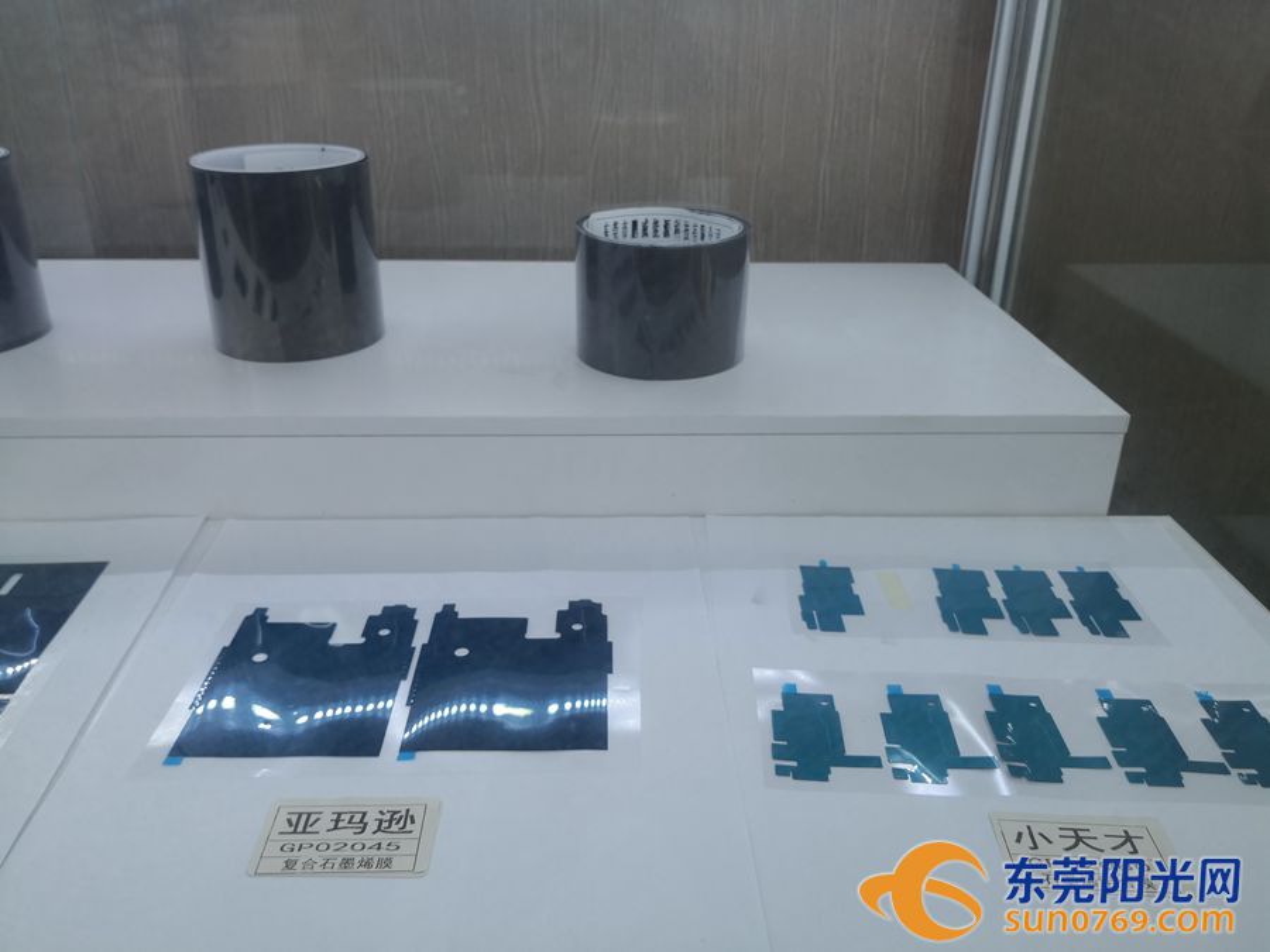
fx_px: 991
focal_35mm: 27
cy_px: 476
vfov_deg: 51.4
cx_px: 635
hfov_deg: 65.3
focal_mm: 3.95
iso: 50
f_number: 1.6
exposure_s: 1/179
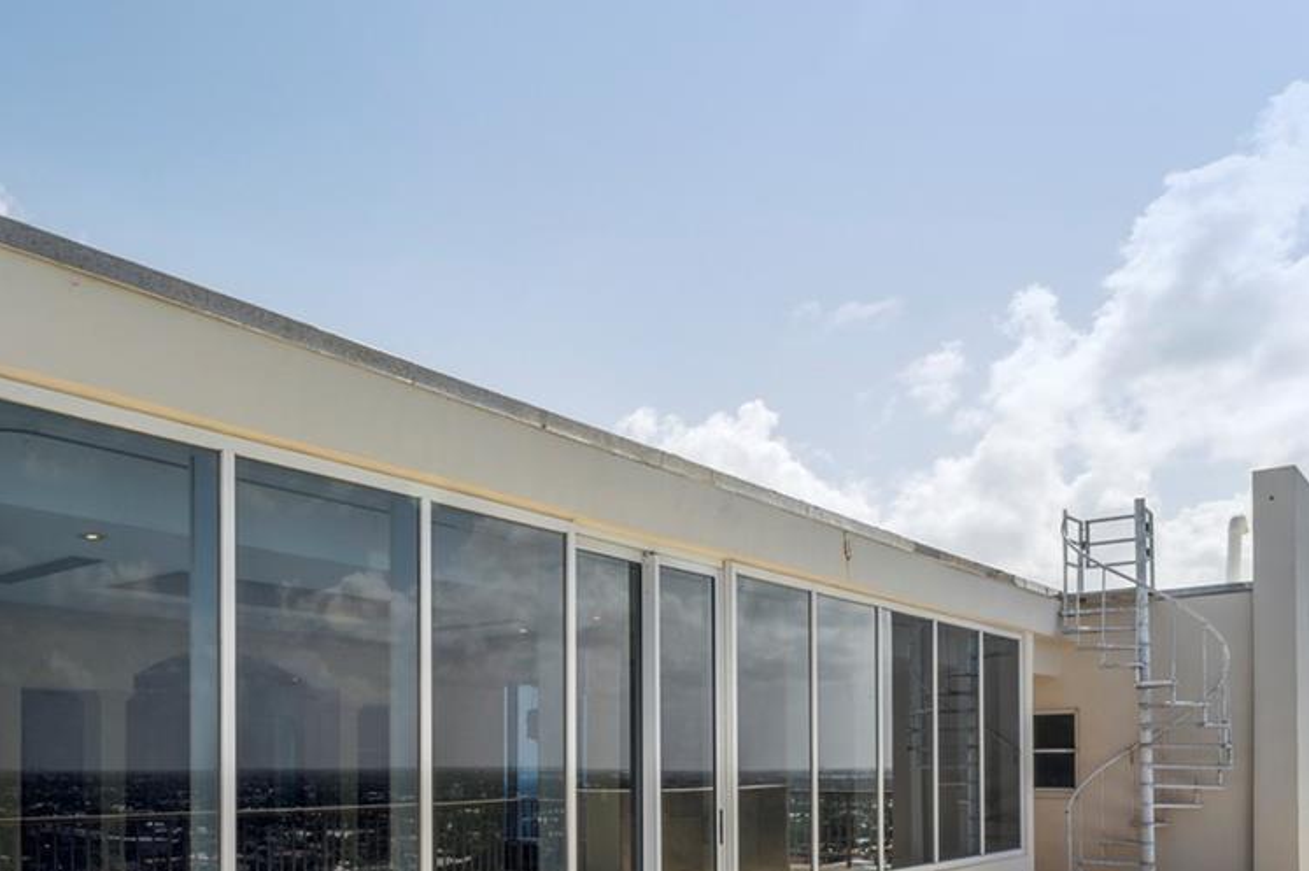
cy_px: 808
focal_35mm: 30
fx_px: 1090
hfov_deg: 57.1
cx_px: 251
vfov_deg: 39.9
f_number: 10
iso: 320
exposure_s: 1/640
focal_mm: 14
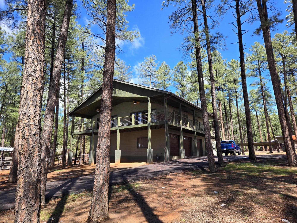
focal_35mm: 23
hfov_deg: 73.9
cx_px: 148
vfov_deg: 58.9
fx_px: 197
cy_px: 112
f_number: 1.8
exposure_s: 1/461
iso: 25
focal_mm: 5.4
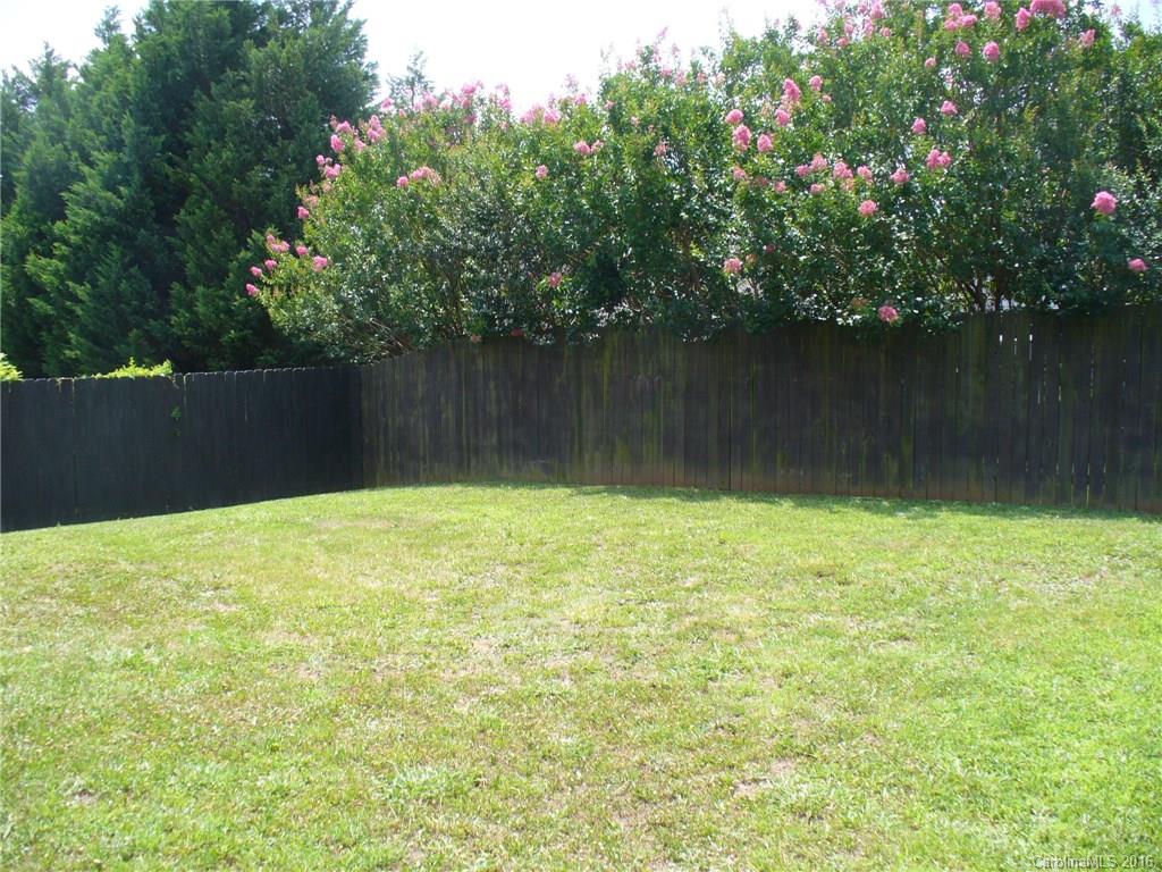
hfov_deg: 50.1
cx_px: 581
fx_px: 1242
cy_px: 436
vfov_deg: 38.7
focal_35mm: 37
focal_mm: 6.1
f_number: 5.6
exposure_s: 1/125
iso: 80
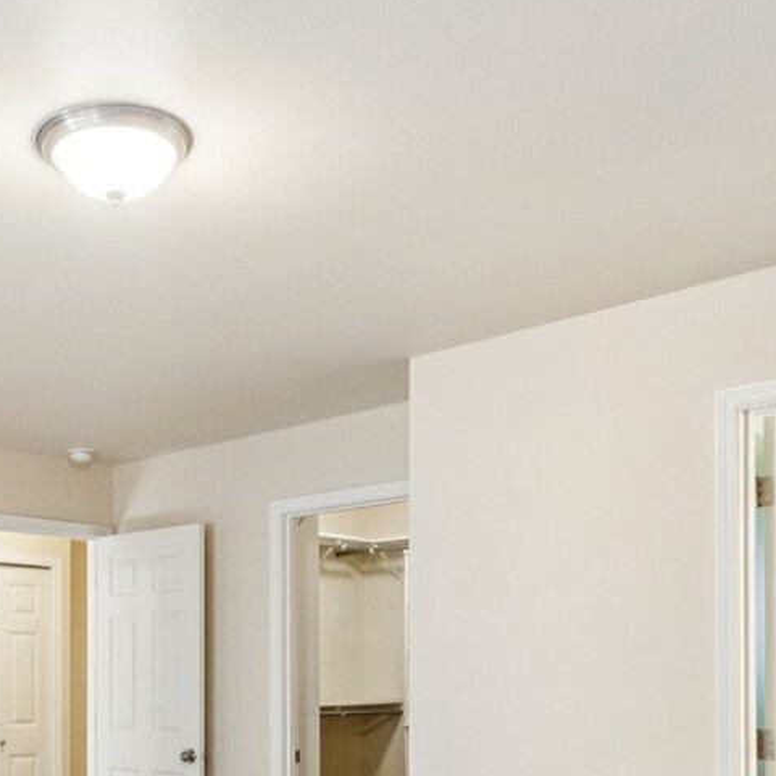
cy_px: 683
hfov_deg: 35.9
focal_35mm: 45
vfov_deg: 35.6
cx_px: 120
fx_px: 1141
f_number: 9
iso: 250
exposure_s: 1/4
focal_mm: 10
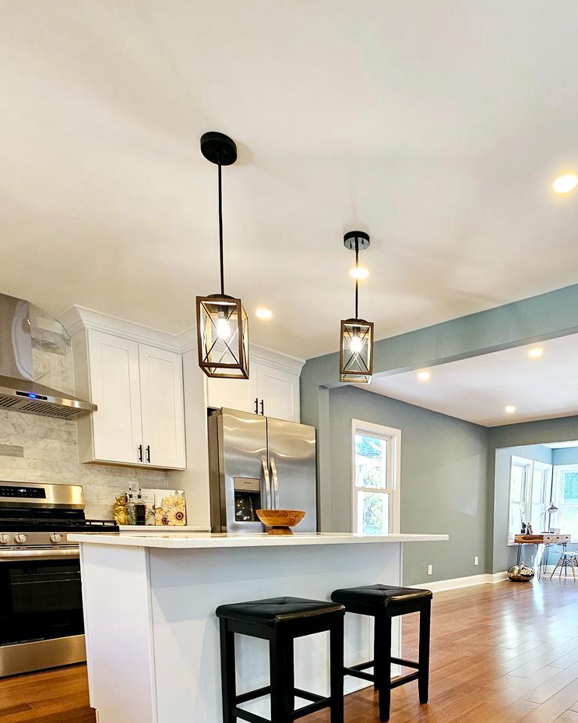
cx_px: 394
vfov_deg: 69.8
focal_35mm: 21
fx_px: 449
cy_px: 582
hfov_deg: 63.5
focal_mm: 2.2
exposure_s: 1/60.2
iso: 160
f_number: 2.2
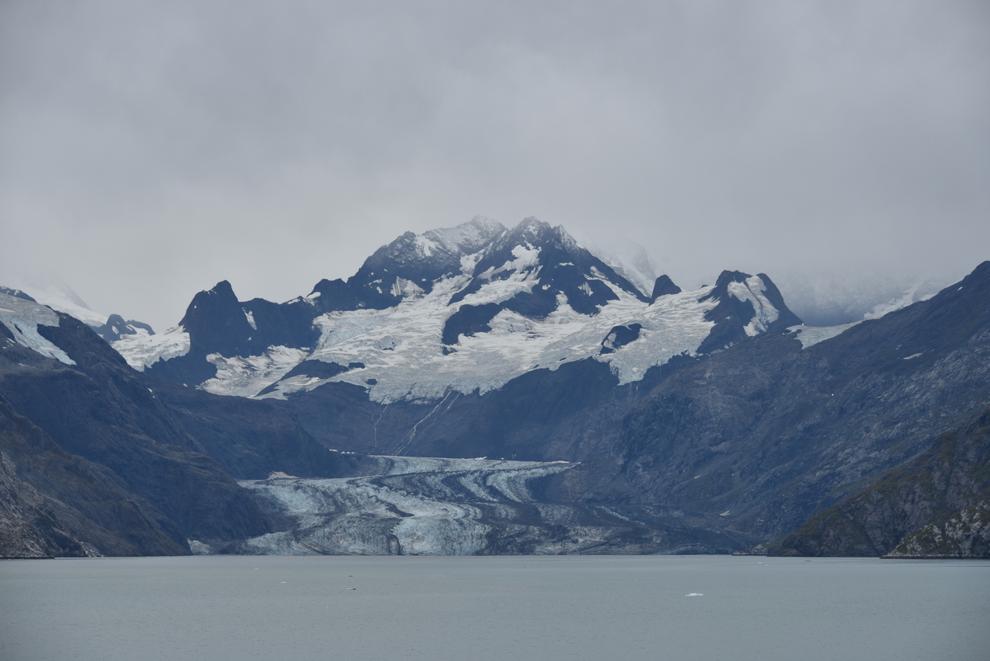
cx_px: 495
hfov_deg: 18.3
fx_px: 3080
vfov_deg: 12.2
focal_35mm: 112
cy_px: 330
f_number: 7.1
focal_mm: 112
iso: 100
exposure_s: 1/250
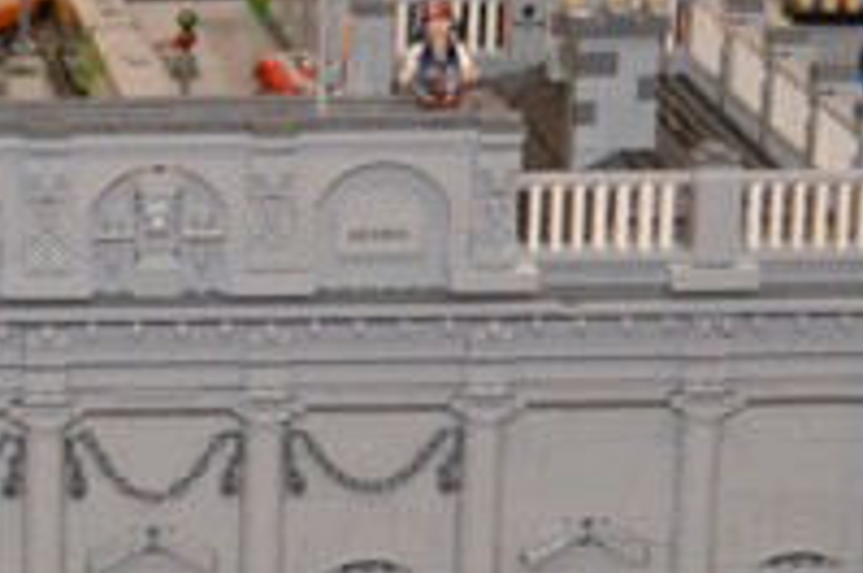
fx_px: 4332
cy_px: 873
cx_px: -126
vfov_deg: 7.4
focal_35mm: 181
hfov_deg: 11.2
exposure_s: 1/60
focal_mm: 24
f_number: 4
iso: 3200
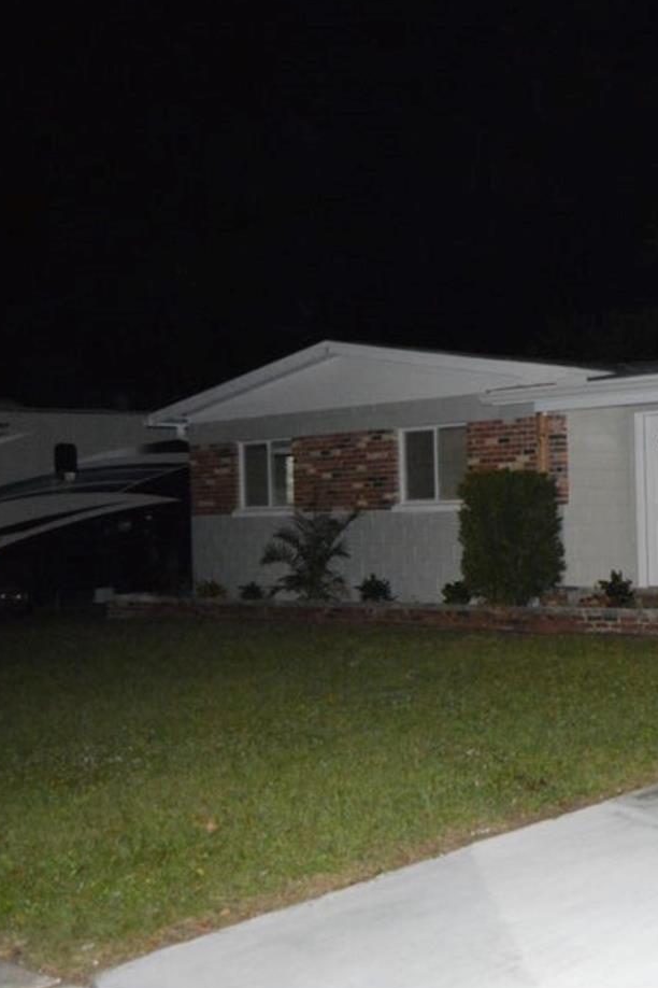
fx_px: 1288
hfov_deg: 25.8
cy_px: 507
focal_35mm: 47
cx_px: 781
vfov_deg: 41.9
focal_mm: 18
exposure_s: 1/60
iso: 3200
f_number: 3.5
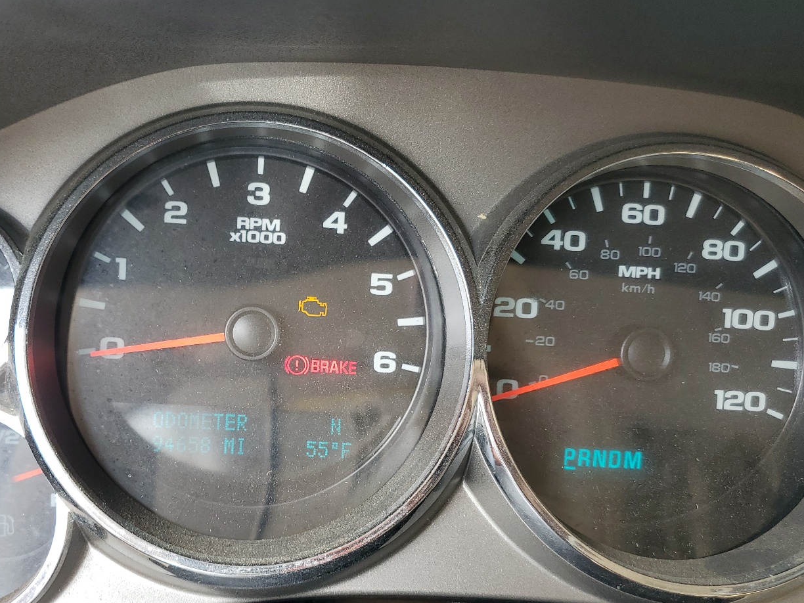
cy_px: 340
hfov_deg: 53.2
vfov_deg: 41.7
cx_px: 288
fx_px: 790
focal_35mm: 34
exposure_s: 1/60.2
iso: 50
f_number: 1.5
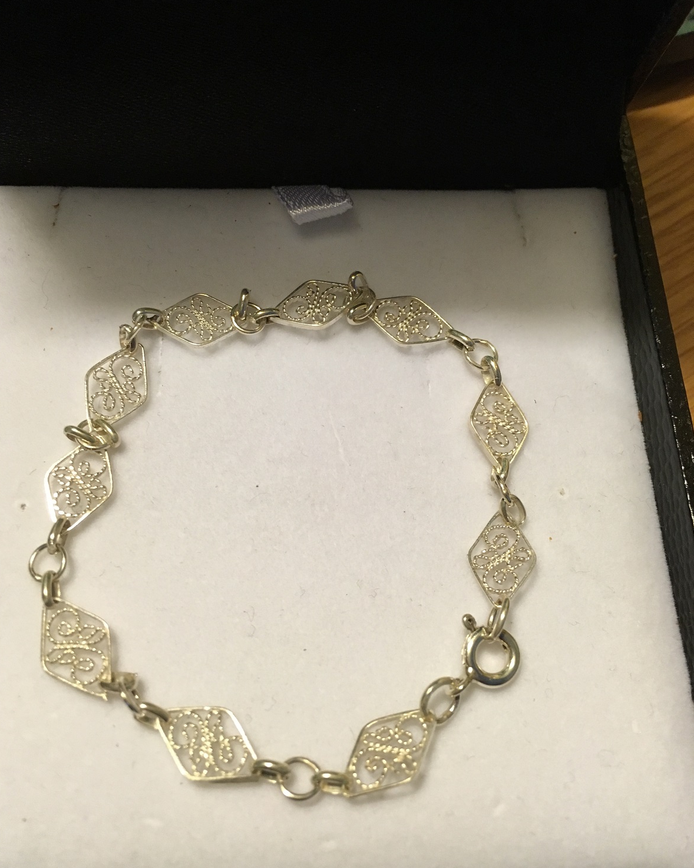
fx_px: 796
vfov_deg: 57.2
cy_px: 441
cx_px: 339
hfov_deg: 47.1
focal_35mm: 31
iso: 160
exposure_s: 1/33
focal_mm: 4.15
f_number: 2.2
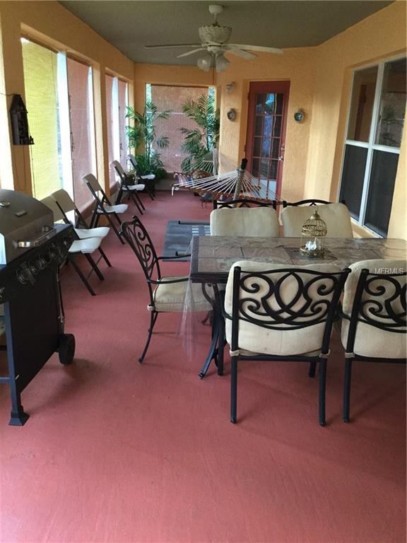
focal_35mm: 31
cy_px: 272
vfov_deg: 58.4
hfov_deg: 45.4
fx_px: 486
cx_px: 204
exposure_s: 1/30
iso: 100
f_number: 2.4
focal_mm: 3.3
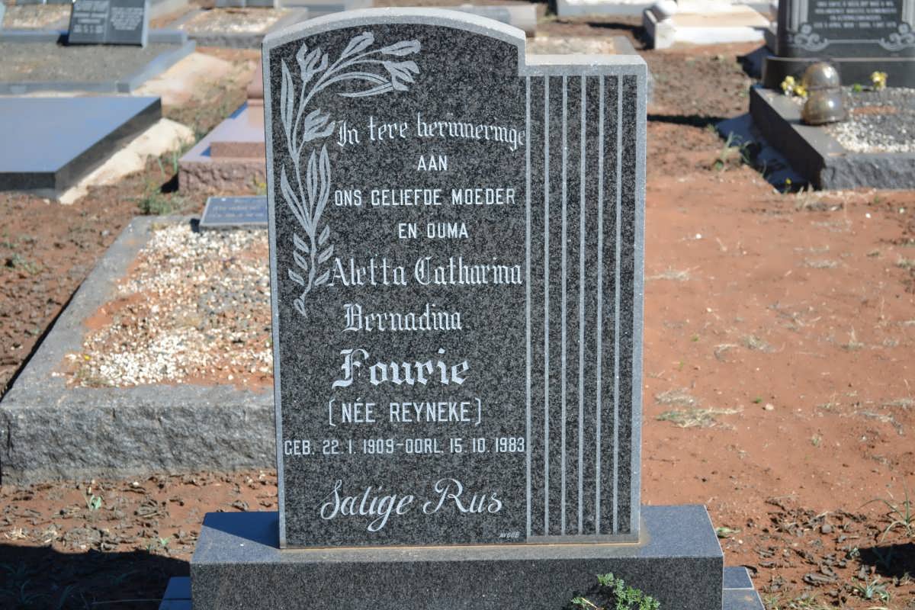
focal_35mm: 69
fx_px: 1754
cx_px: 458
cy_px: 305
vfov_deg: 19.7
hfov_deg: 29.2
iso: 140
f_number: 5.6
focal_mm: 46
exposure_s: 1/125
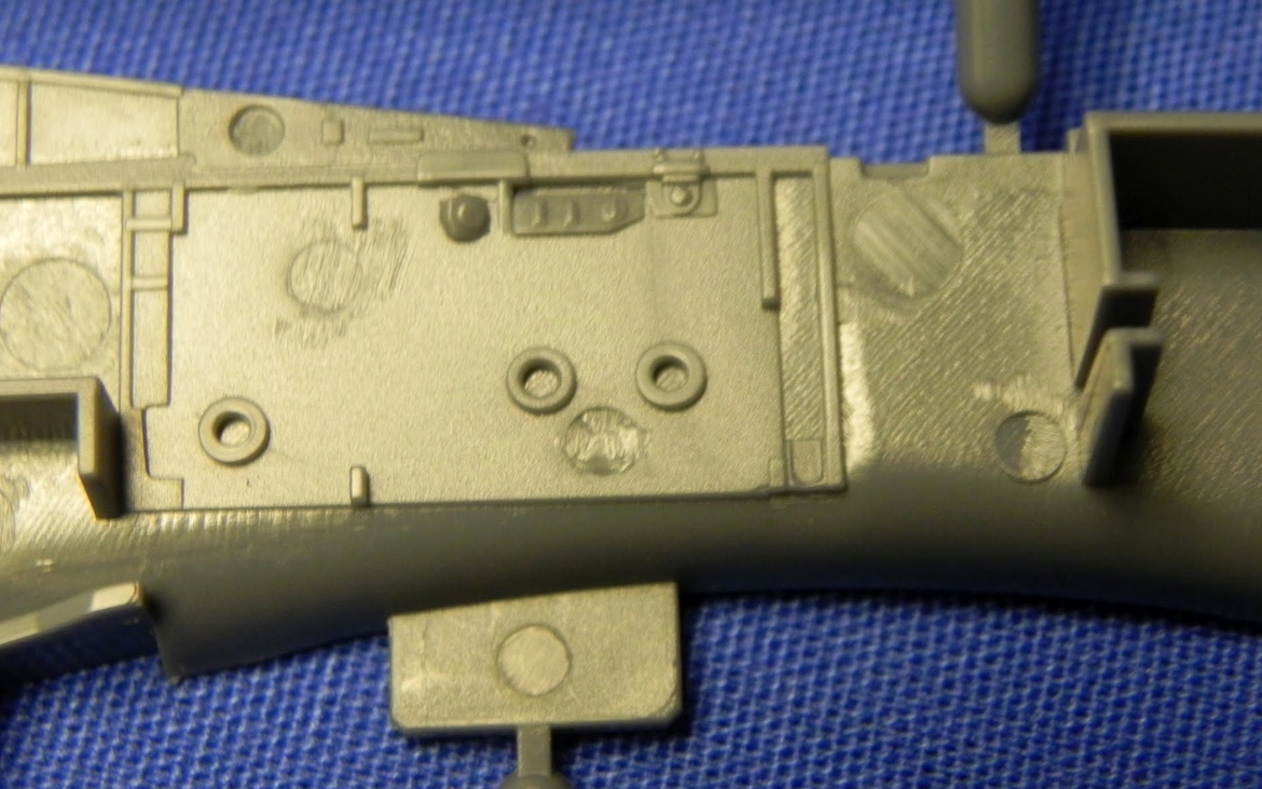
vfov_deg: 15.0
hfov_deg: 23.8
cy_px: 369
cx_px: 574
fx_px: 2992
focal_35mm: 87
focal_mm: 13.4
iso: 400
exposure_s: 1/21.7
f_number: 4
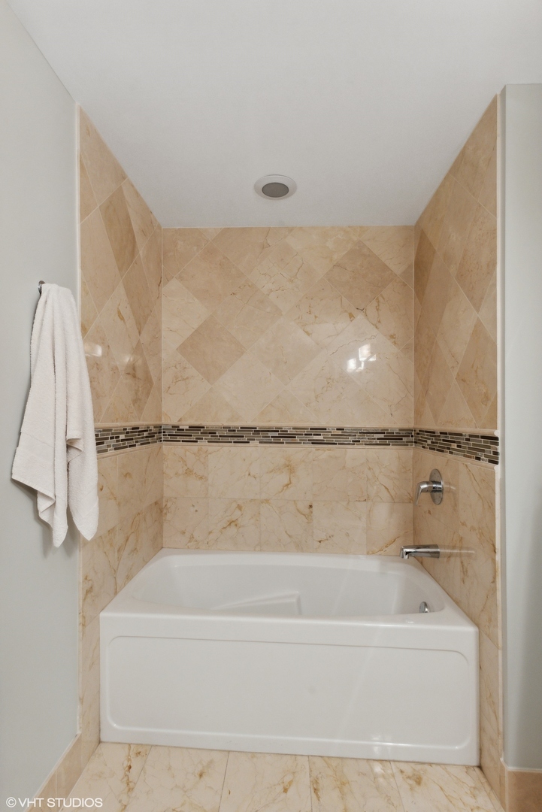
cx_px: 271
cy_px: 406
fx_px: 384
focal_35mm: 17
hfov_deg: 70.5
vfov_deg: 93.3
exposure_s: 1/250
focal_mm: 17
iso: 2000
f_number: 8
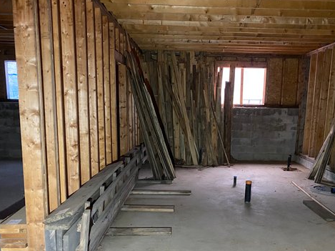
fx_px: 338
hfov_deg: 52.5
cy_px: 161
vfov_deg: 40.3
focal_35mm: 35
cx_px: 192
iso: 800
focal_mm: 4.25
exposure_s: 1/30
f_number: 1.8
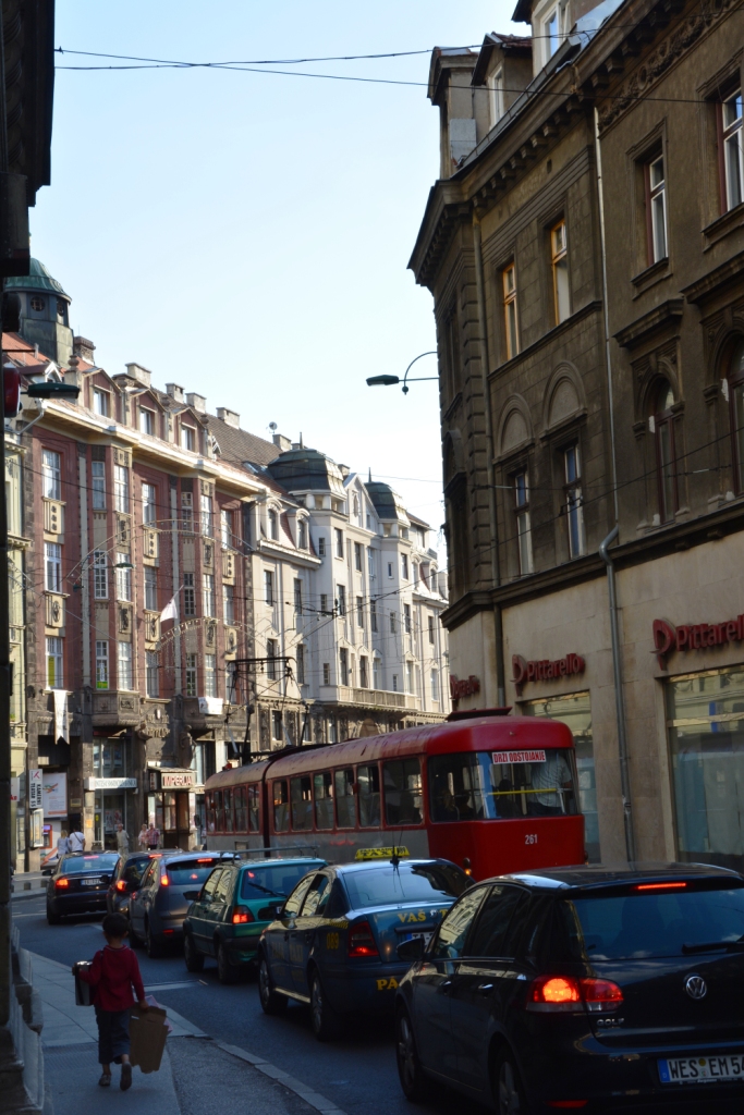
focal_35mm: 60
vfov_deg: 33.4
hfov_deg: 22.6
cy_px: 558
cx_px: 372
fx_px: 1859
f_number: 11
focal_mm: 40
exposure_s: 1/80
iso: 250
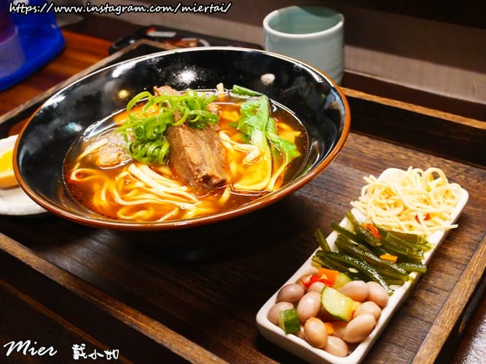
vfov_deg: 34.3
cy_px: 182
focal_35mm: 42
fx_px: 590
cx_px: 243
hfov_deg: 44.8
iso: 3200
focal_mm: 21
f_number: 4.7
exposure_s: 1/50
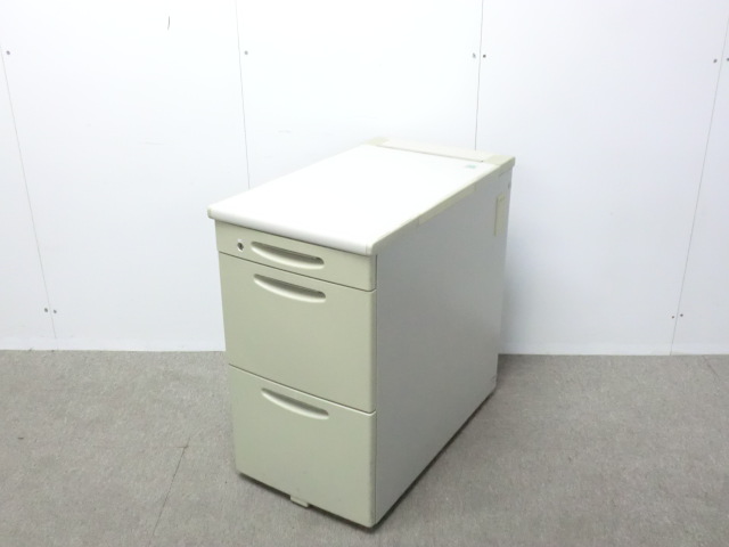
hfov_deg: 49.0
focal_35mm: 38
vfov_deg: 37.7
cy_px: 274
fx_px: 800
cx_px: 364
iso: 800
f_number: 3.9
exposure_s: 1/40
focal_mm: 6.9
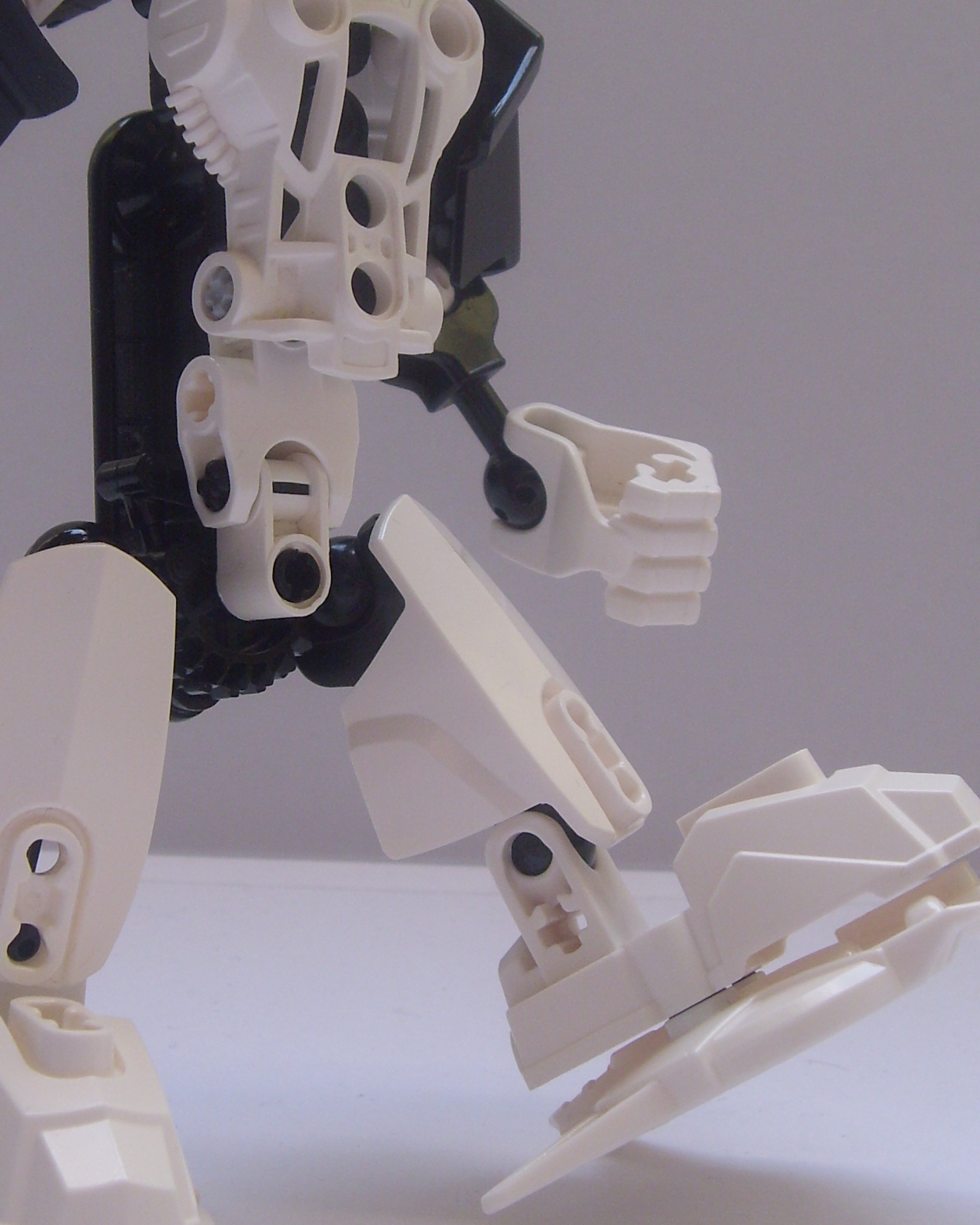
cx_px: 398
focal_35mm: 57
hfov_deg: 26.6
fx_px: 2067
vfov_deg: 33.0
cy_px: 532
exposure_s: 1/30
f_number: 3.5
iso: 100
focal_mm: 6.3
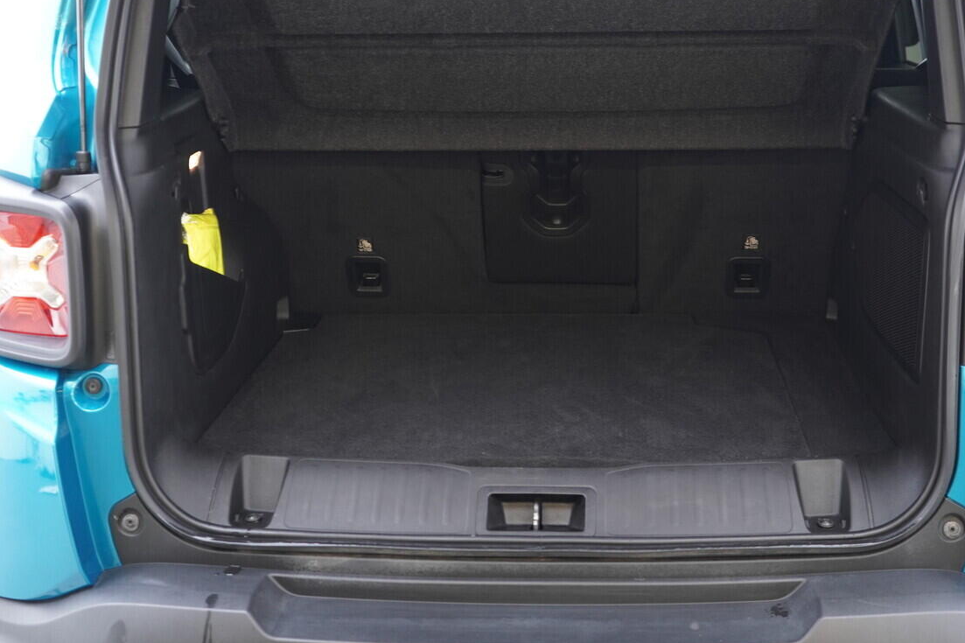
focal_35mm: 47
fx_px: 1260
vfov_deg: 28.5
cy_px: 226
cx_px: 545
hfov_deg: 41.8
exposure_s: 1/40
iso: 500
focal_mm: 24
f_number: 2.8
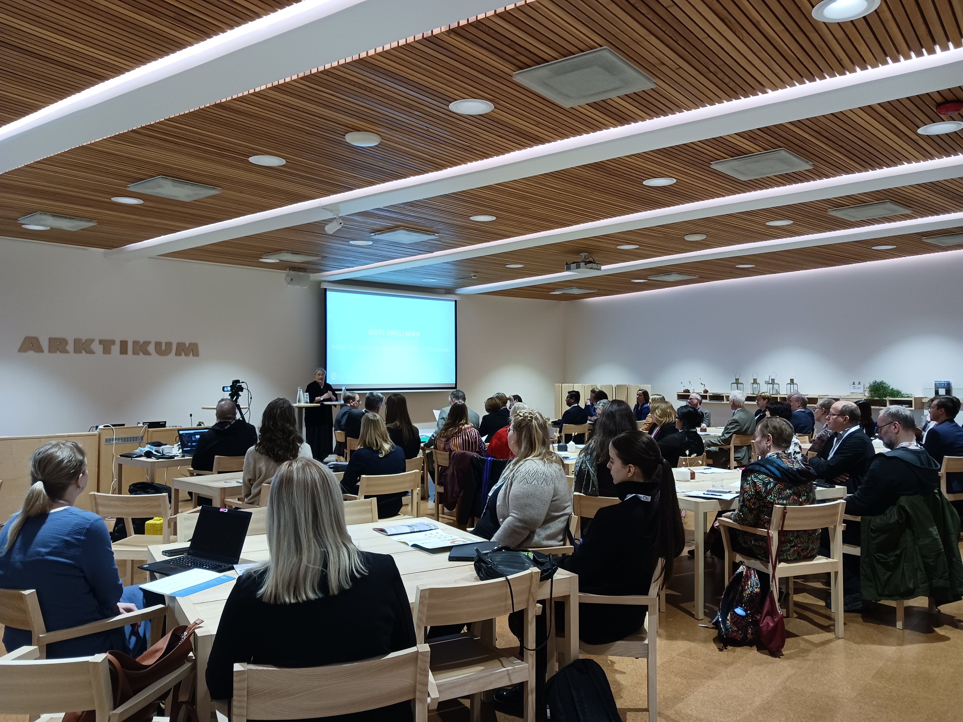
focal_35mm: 27
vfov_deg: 51.4
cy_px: 361
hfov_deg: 65.3
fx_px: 751
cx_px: 482
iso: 160
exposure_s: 1/33.3
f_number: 1.8
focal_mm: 4
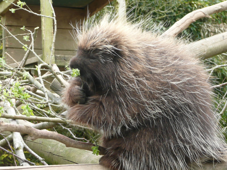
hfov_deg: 13.4
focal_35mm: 147
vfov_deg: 10.1
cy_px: 85
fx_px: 964
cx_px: 114
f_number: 4.8
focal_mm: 24.2
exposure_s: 1/60
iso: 200
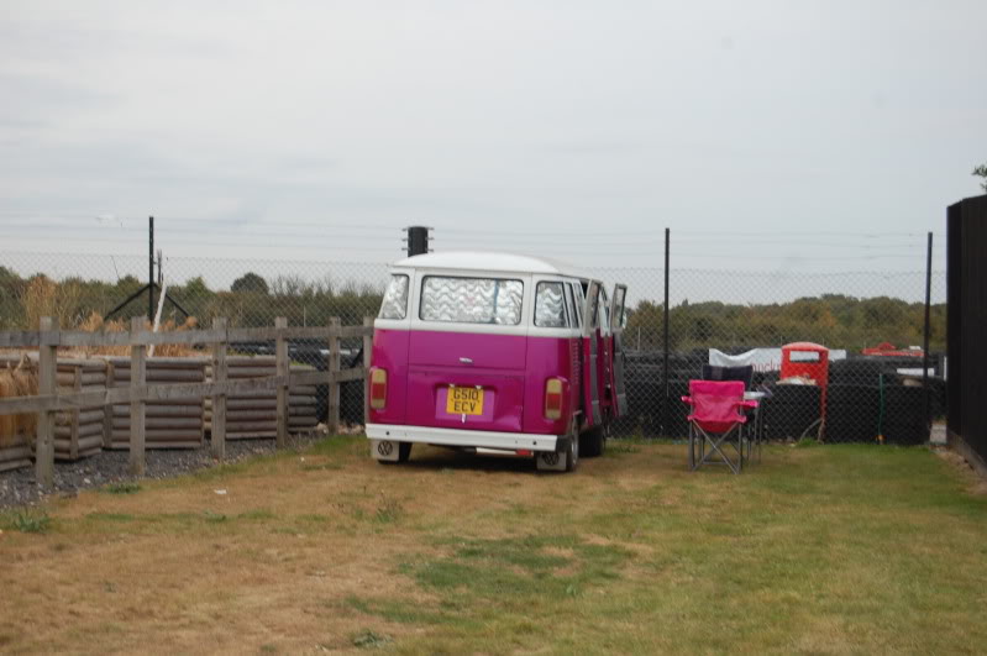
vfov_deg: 16.5
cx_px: 494
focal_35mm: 82
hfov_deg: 24.6
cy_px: 328
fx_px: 2260
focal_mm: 55
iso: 400
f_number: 5.6
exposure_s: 1/40
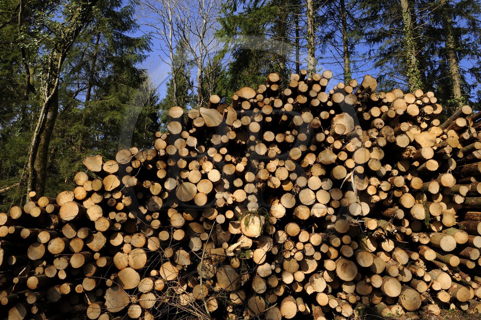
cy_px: 160
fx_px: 320
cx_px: 240
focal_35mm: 24
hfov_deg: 73.8
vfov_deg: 53.1
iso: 200
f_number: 11
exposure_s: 1/160
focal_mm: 24
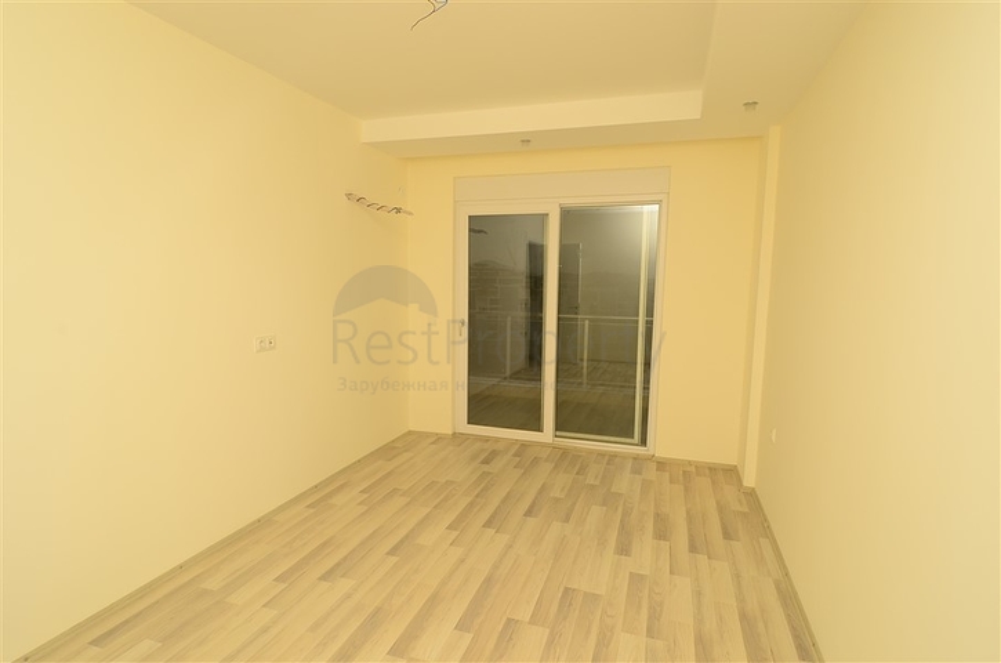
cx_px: 500
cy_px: 332
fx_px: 499
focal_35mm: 18
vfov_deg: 67.1
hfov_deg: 90.1
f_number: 10
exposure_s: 1/250
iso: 320
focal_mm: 12
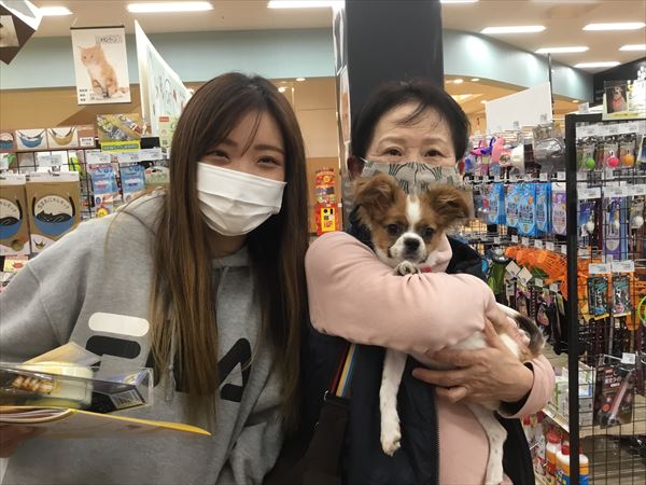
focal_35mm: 31
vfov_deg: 45.4
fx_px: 579
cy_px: 242
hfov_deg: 58.4
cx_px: 323
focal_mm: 3.3
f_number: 2.4
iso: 80
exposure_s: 1/33
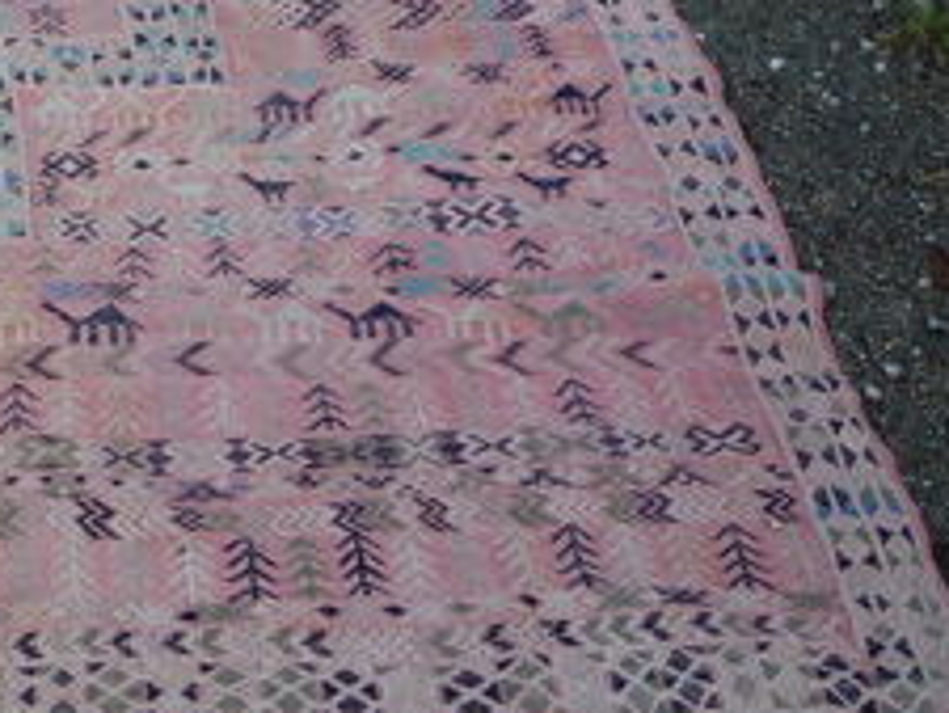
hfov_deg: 28.2
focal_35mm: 64
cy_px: 152
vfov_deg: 22.7
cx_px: -21
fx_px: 1756
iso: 100
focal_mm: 5.2
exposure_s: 1/100
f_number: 3.5
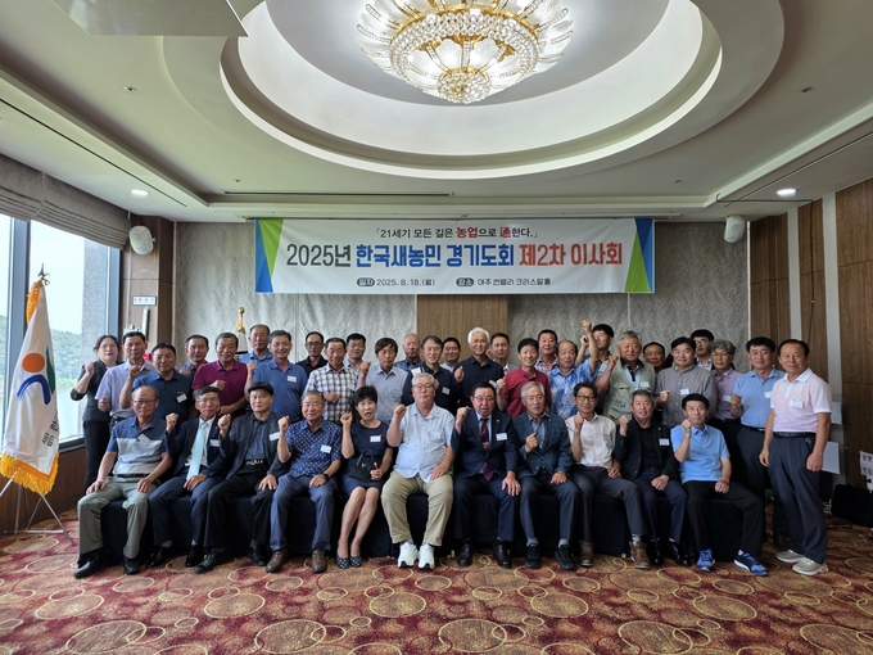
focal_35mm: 23
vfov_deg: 58.9
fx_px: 580
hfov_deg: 73.9
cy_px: 328
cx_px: 436
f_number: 1.7
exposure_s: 1/120
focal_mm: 6.25
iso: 40
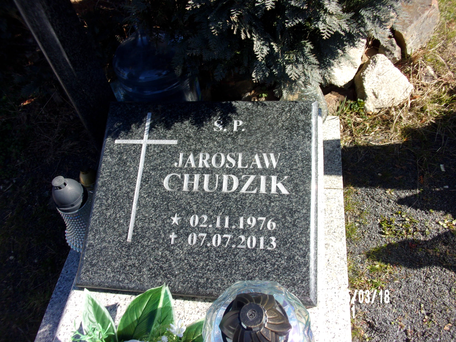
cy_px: 171
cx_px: 228
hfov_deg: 63.4
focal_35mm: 28
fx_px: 369
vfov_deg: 49.7
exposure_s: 1/50
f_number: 10.8
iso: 80
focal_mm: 5.1
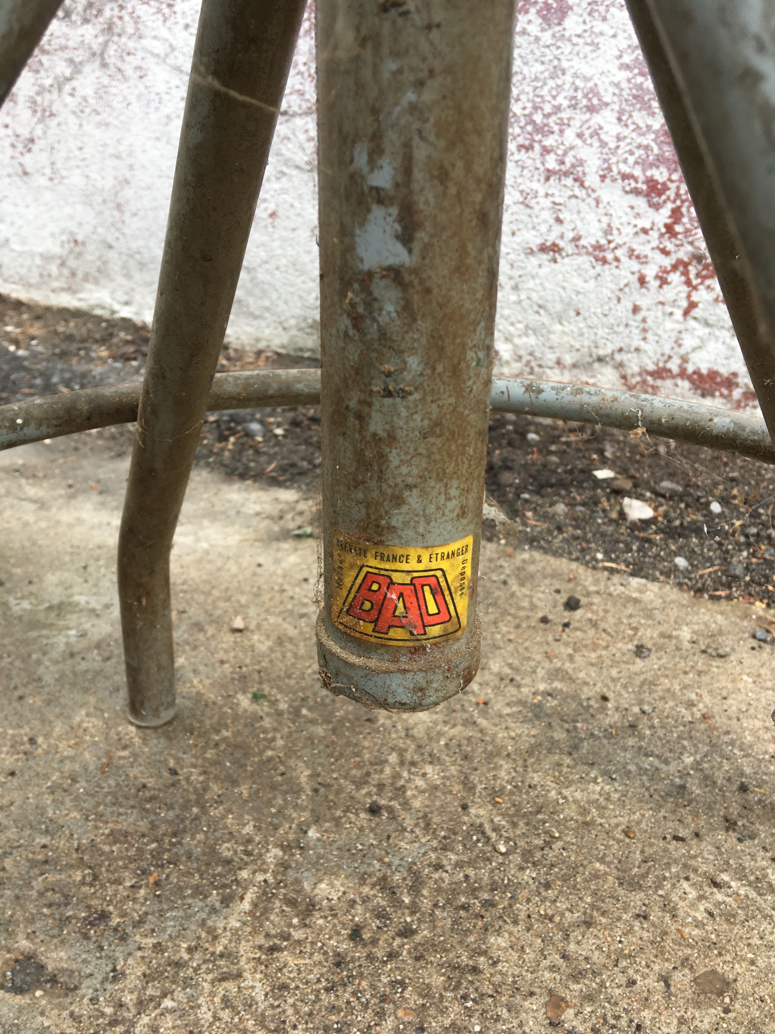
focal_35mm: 29
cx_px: 388
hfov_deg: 48.2
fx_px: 866
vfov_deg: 61.7
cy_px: 517
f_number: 2.2
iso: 25
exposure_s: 1/434
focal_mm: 4.15
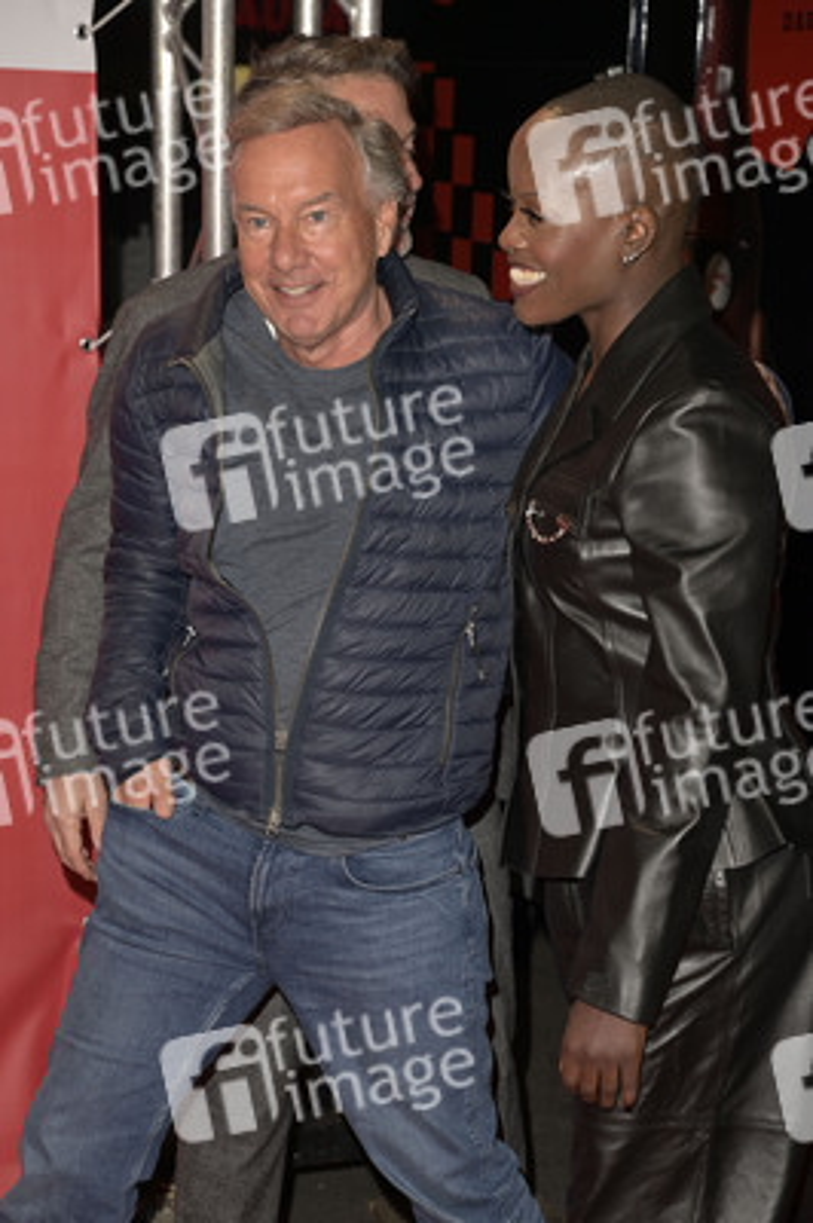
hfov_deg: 16.0
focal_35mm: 85
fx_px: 2884
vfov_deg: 23.9
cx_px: 406
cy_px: 612
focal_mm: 85
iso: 400
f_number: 5.6
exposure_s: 1/250
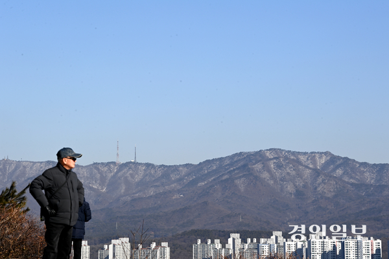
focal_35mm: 140
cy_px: 130
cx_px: 194
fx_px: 1513
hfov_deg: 14.7
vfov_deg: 9.8
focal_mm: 140
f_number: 11
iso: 100
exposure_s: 1/200
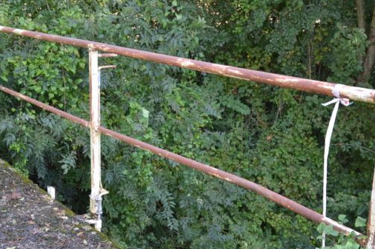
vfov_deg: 24.9
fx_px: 562
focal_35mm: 54
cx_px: 178
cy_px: 163
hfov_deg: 36.9
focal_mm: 26
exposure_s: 1/100
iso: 400
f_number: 4
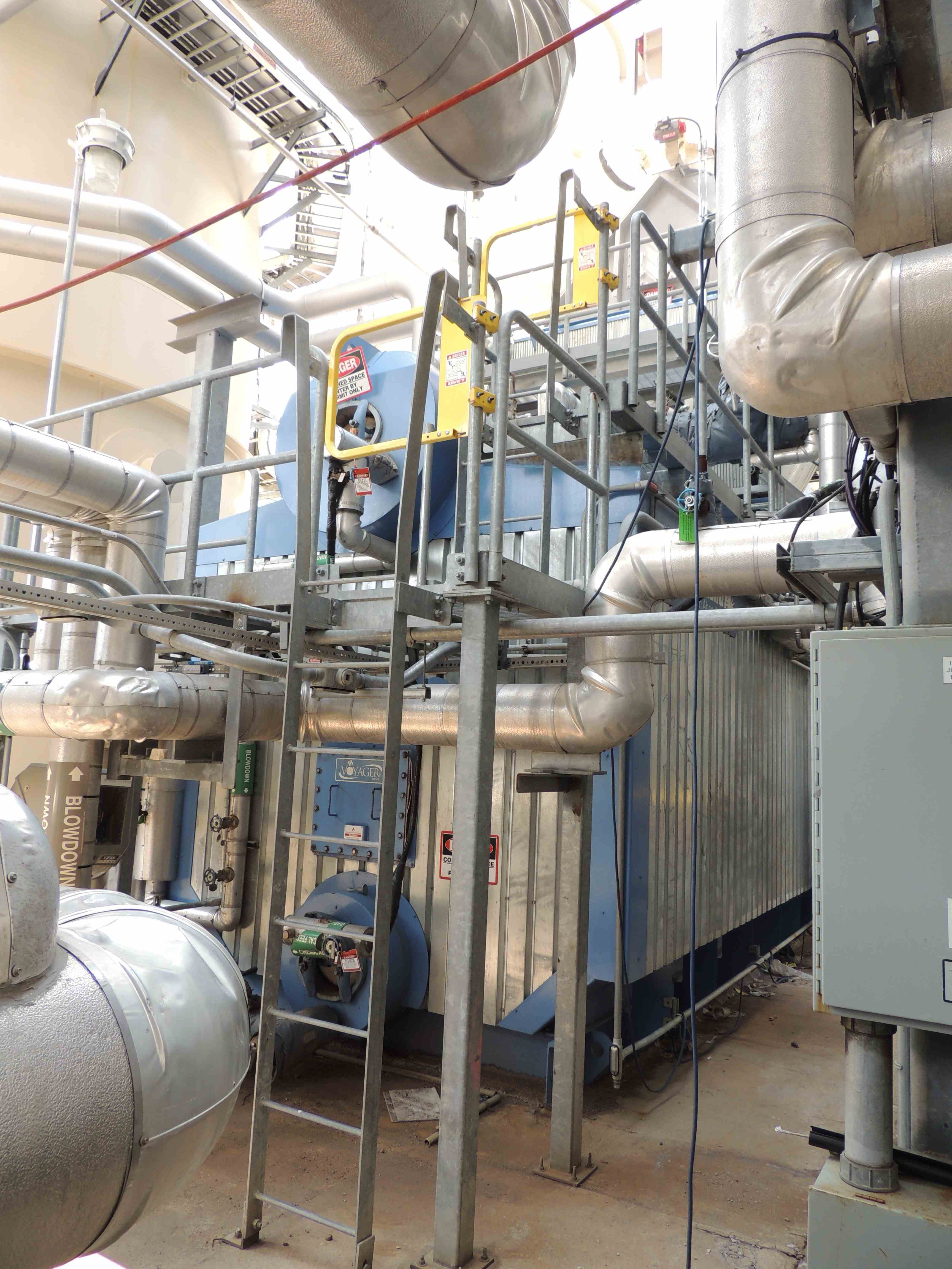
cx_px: 476
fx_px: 880
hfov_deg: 56.8
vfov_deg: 71.6
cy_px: 634
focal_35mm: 24
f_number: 3
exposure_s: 1/60
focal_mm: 4.3
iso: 100
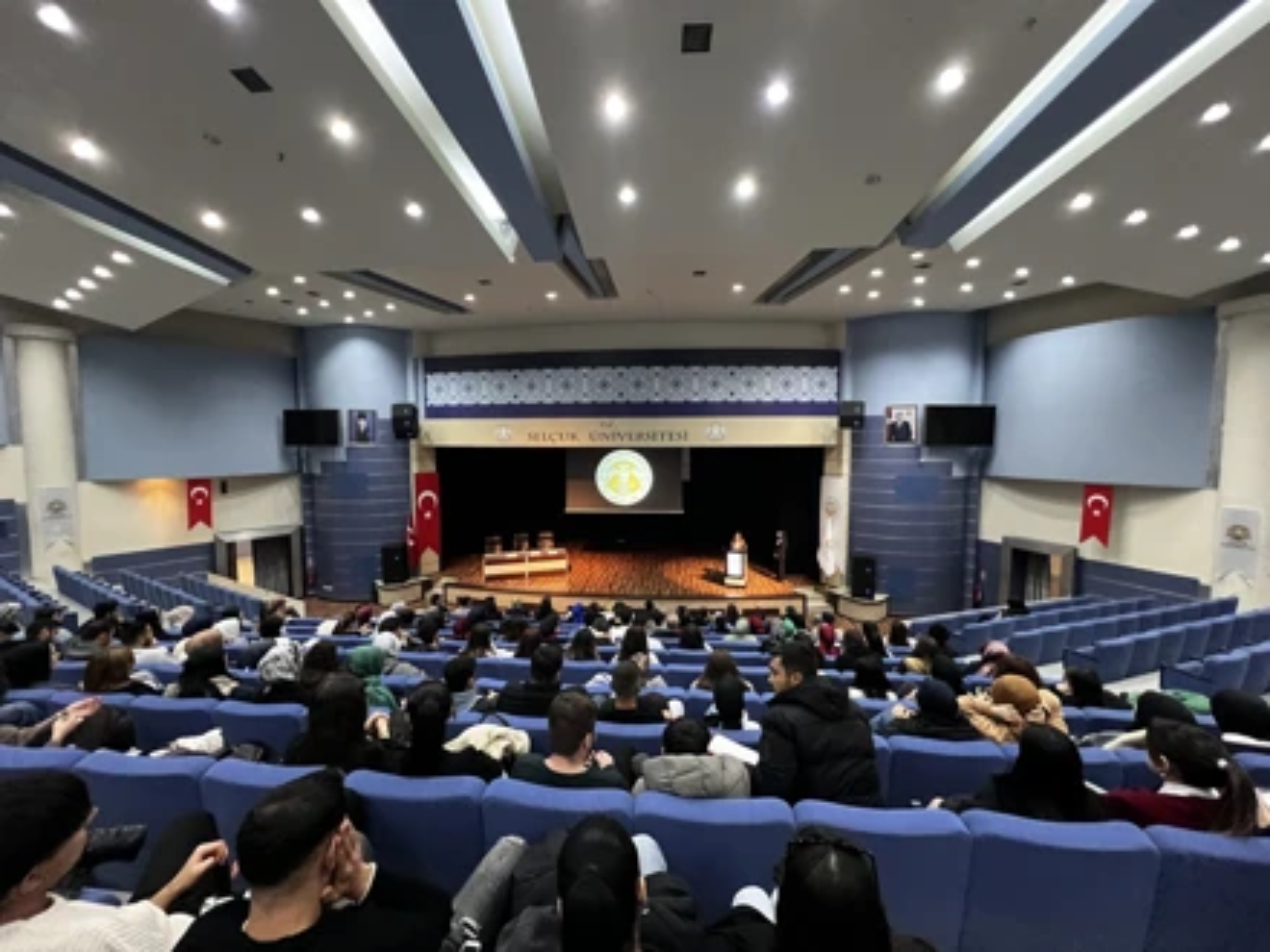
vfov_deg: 89.9
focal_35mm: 13
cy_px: 476
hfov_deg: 106.2
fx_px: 477
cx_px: 635
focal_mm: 1.57
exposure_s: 1/50
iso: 800
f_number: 1.8
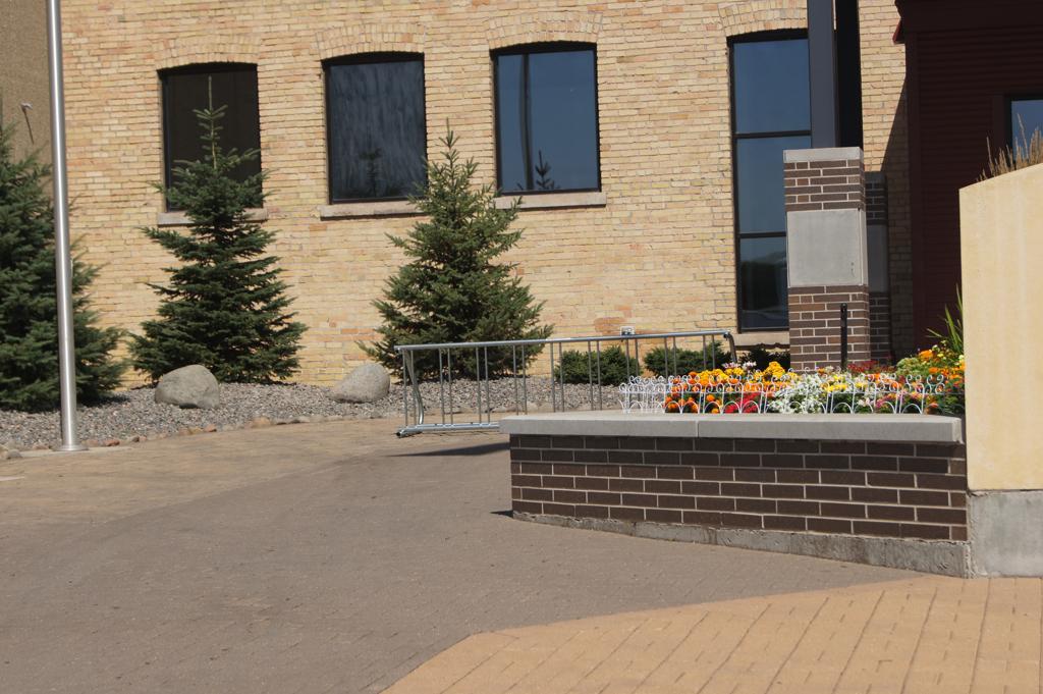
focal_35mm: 82
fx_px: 2388
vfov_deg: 16.5
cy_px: 347
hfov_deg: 24.6
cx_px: 522
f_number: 8
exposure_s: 1/160
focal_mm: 55
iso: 100
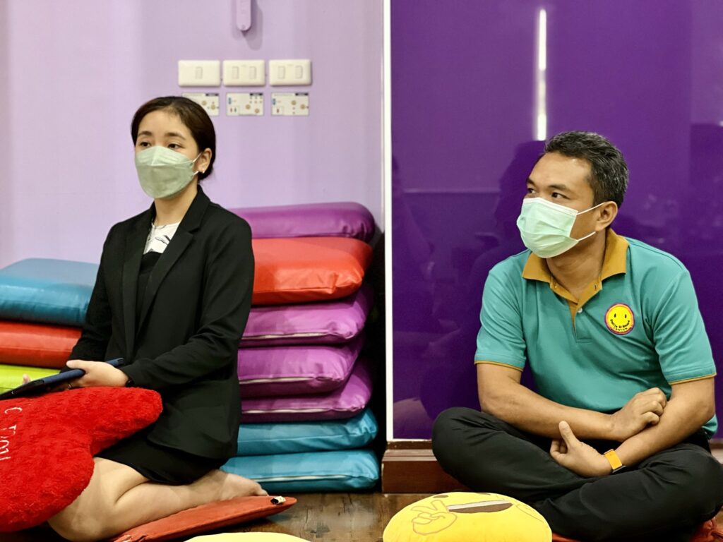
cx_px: 362
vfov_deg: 19.1
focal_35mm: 77
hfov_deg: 25.3
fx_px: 1608
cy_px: 271
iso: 400
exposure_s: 1/20
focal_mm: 9
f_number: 2.8
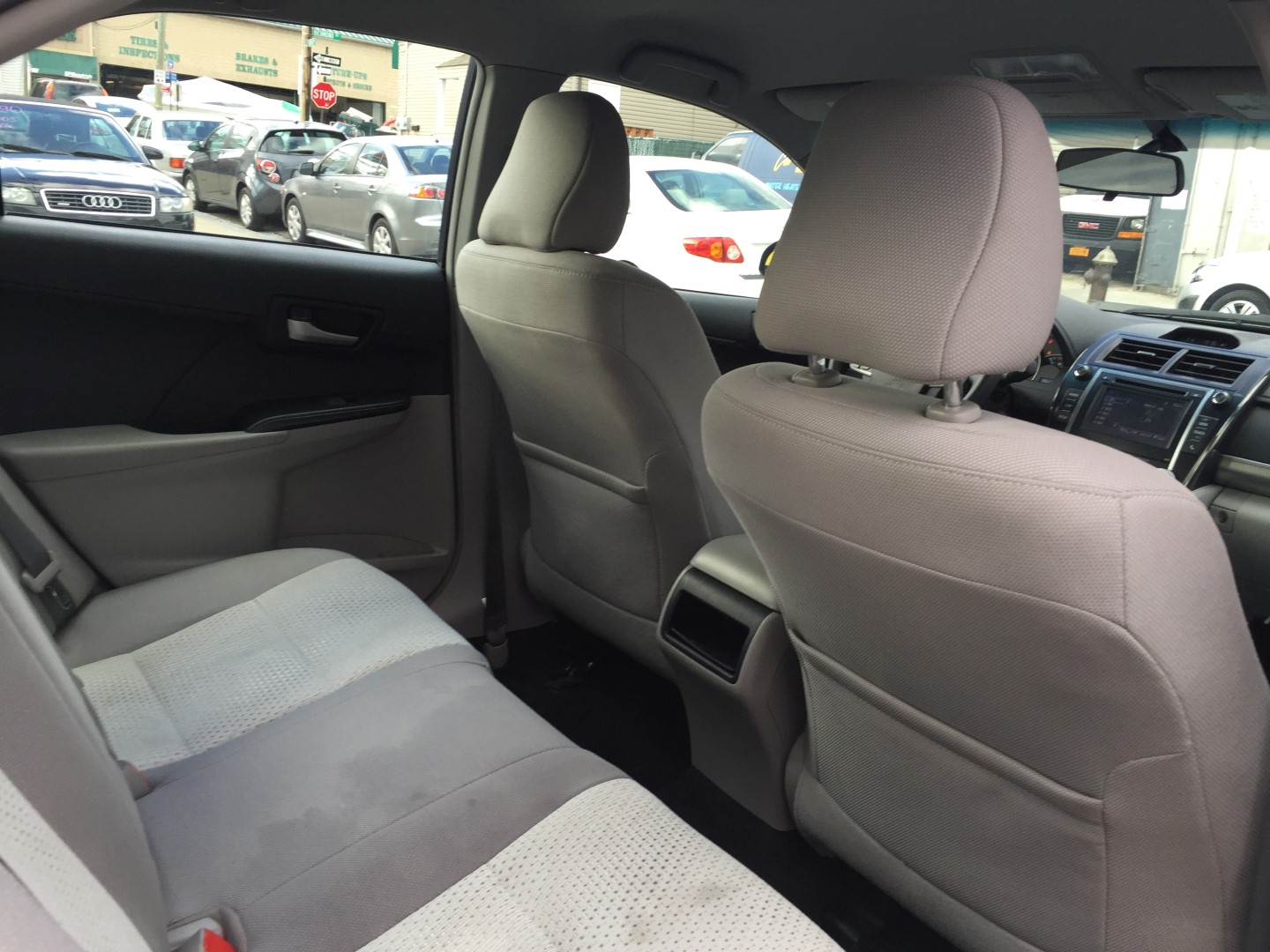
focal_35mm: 29
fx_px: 1064
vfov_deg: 48.2
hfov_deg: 61.7
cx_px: 635
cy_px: 476
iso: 32
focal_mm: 4.15
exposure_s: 1/120
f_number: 2.2
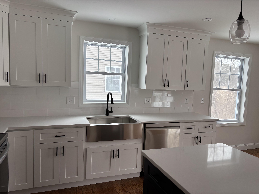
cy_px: 97
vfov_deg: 53.1
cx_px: 130
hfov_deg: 67.3
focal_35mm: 26
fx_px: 195
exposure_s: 1/121
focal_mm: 5.96
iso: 40
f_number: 1.6
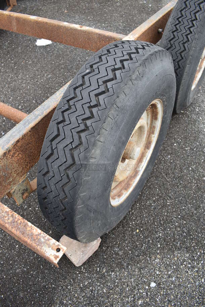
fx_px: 230
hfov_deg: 48.0
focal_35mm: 27
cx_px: 102
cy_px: 154
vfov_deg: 67.3
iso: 220
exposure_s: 1/125
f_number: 5.6
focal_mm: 18
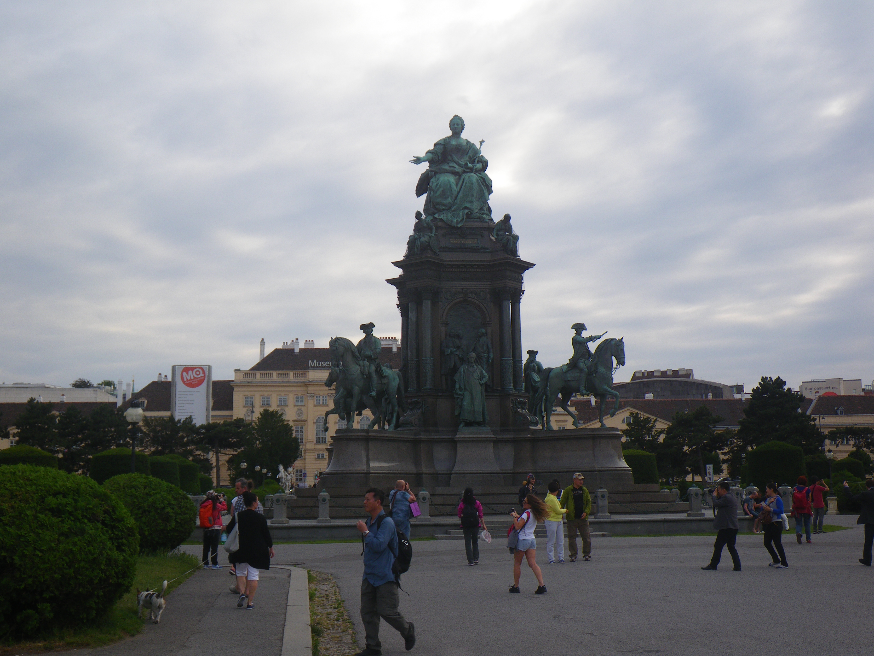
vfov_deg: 34.3
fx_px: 1060
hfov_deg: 44.8
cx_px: 437
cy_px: 328
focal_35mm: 42
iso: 50
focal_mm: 7.5
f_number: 5
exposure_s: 1/160
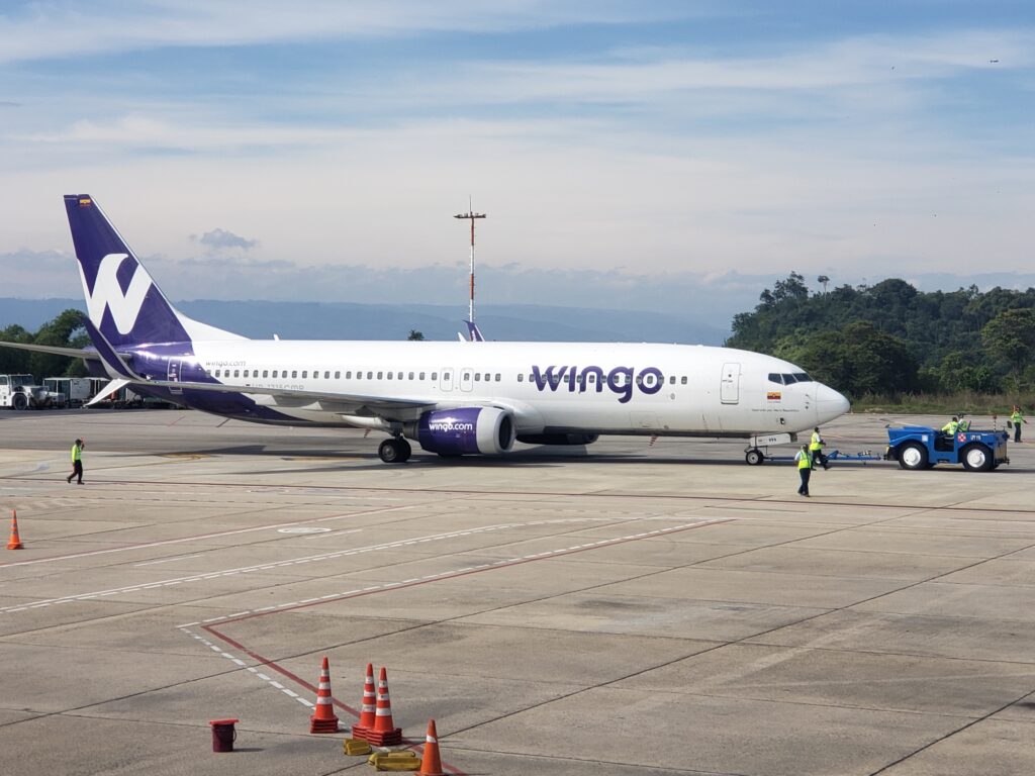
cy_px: 388
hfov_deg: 36.8
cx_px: 518
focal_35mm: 52
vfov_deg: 28.0
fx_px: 1555
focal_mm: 6
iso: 32
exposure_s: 1/775
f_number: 2.4
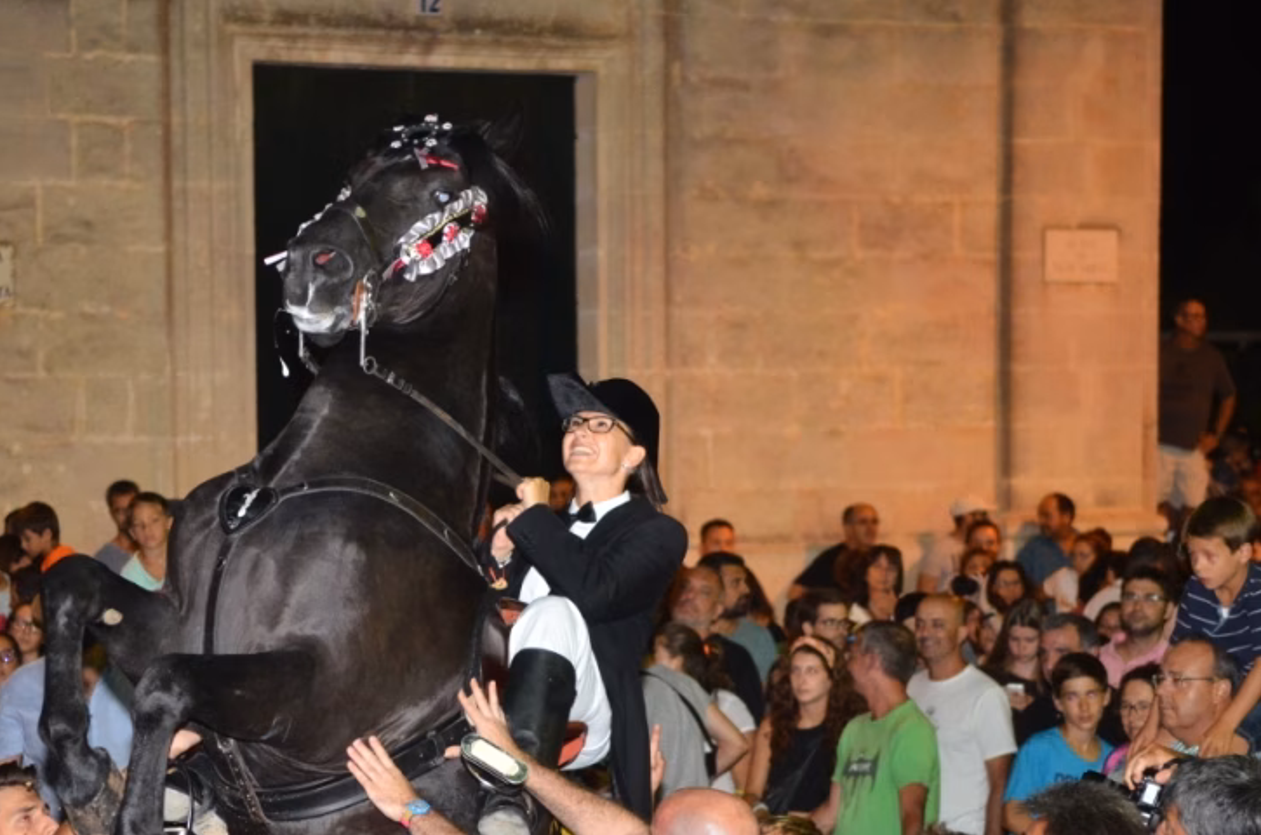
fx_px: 3705
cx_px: 496
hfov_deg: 19.3
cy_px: 576
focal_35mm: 106
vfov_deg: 12.8
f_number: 2.8
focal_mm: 50
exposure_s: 1/400
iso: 1250
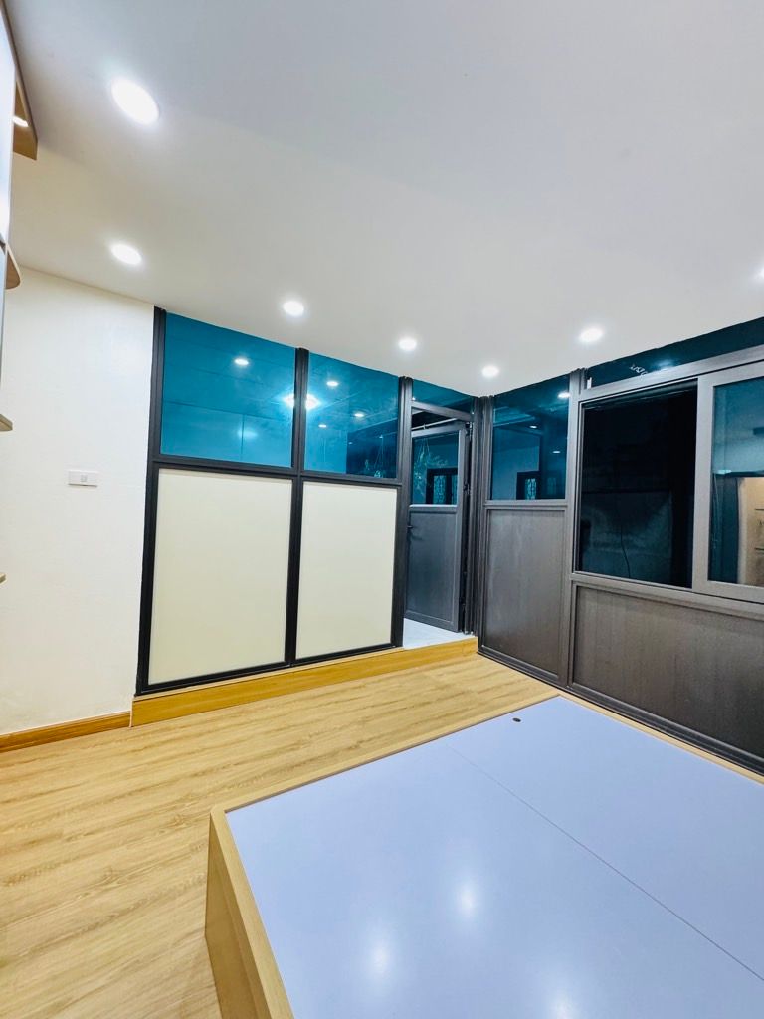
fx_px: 412
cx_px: 382
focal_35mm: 14
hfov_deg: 85.7
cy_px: 510
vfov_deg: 102.1
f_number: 2.2
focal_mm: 2.22
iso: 500
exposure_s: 1/50
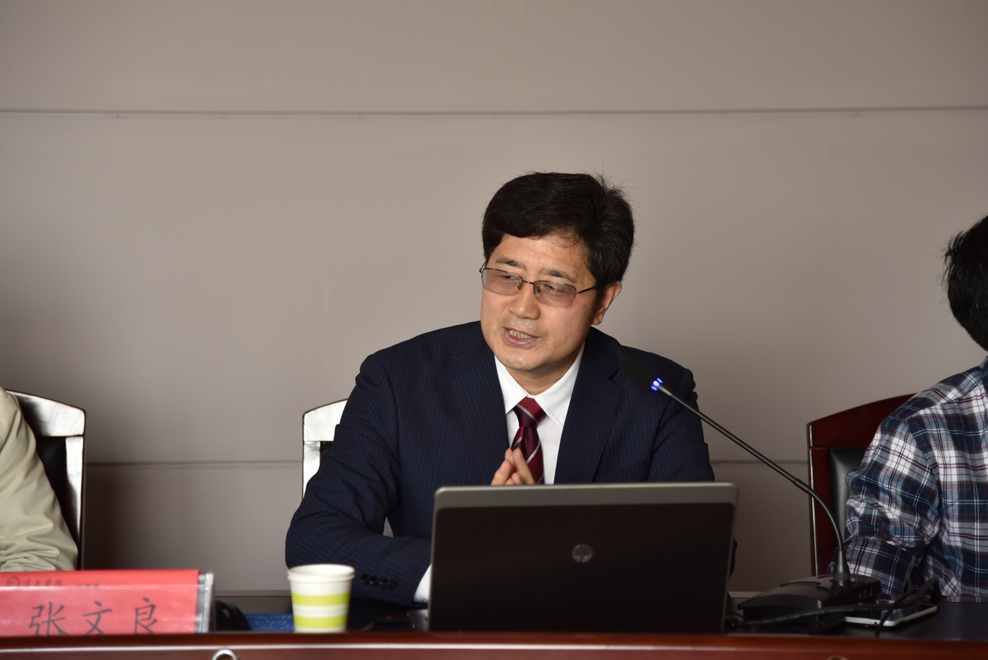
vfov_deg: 13.7
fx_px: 2745
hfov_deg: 20.4
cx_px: 494
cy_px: 330
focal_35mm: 100
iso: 640
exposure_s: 1/200
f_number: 4
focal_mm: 100
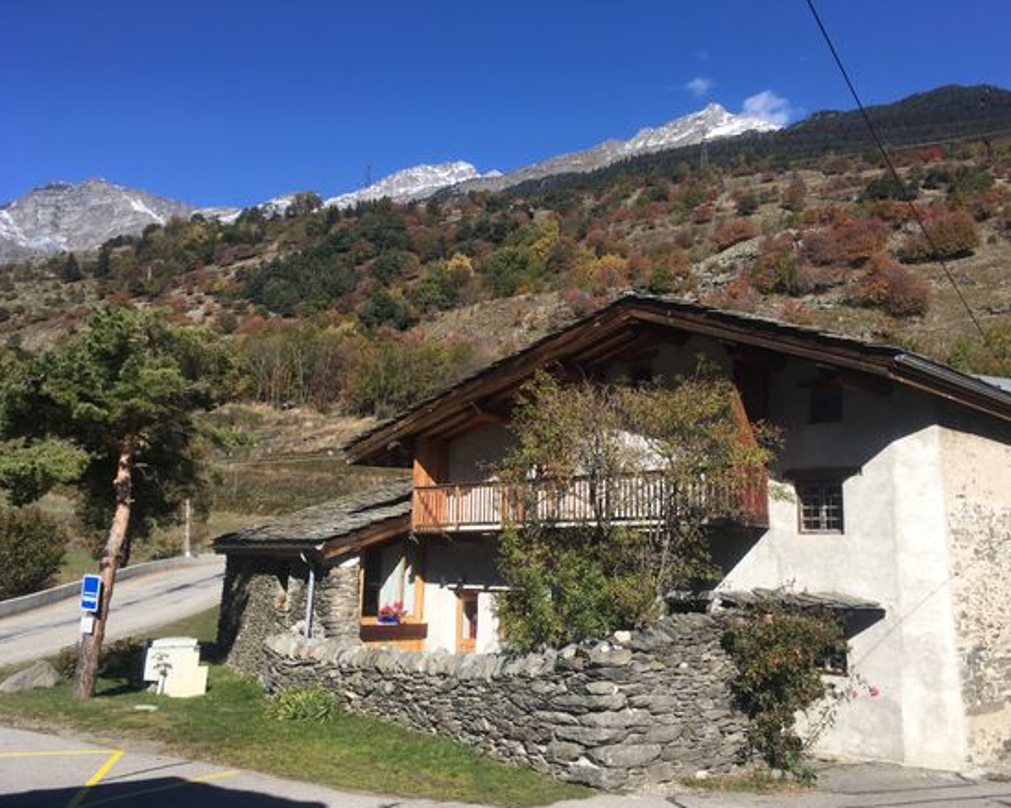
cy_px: 404
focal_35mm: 31
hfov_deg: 57.1
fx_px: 927
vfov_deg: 47.1
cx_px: 542
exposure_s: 1/1672
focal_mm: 4.15
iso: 25
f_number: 2.2
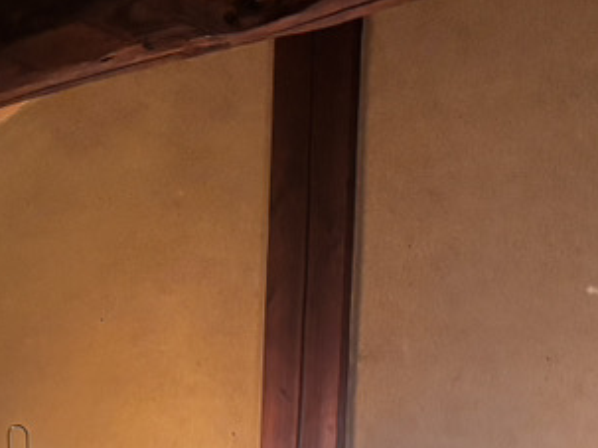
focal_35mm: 103
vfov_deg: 14.0
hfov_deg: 17.2
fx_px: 1779
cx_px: -294
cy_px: 517
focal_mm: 5.96
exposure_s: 1/60
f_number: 1.6
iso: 400
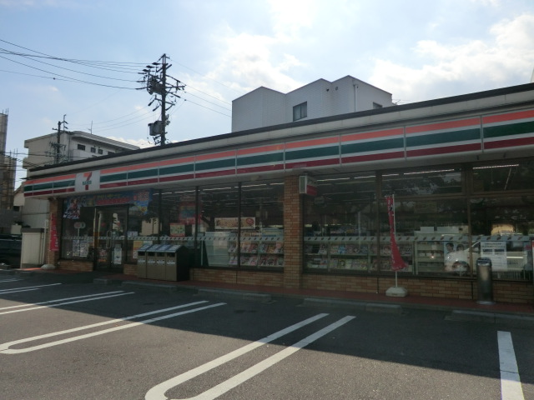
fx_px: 370
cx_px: 267
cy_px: 200
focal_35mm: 24
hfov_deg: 71.6
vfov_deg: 56.8
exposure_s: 1/500
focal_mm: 4.3
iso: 80
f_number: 7.5
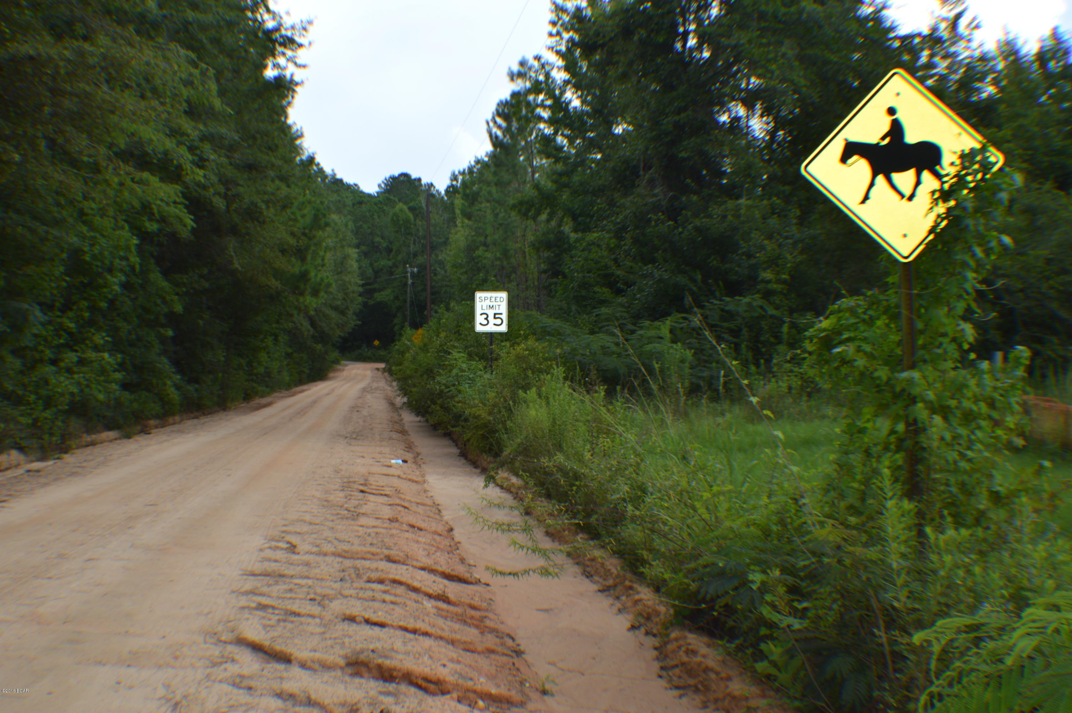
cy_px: 356
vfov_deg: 22.6
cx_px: 536
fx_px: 1785
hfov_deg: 33.4
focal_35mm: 60
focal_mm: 40
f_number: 5.3
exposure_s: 1/125
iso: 100
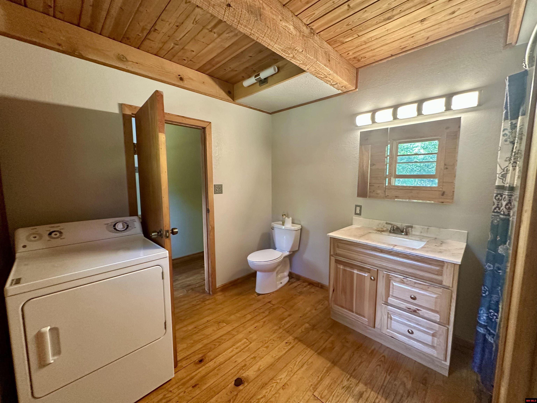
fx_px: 217
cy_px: 202
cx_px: 268
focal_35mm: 14
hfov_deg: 102.1
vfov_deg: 85.7
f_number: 2.2
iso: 400
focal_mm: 2.22
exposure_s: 1/60
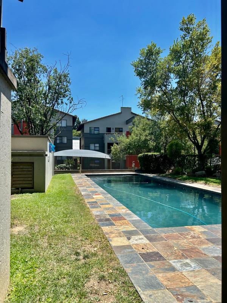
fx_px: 227
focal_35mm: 26
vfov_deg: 67.3
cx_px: 114
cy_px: 152
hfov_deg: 53.1
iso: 50
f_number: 1.5
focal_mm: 5.7
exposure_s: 1/3257
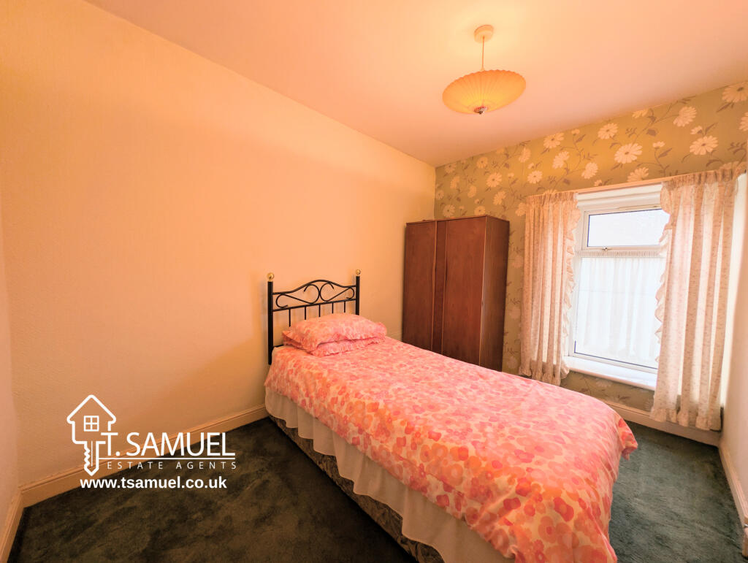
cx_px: 374
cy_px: 282
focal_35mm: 12
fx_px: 260
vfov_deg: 94.6
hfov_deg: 110.5
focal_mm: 2.23
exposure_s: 1/33.3
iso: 43
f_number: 1.95
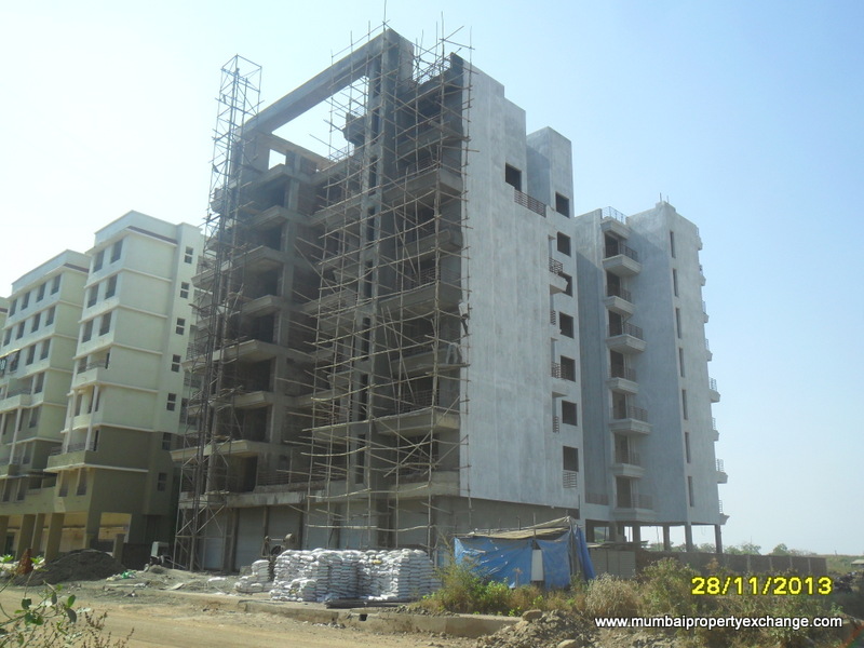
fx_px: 799
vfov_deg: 44.2
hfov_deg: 56.8
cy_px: 324
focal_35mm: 32
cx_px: 432
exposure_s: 1/1000
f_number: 3.7
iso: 100
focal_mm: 5.7
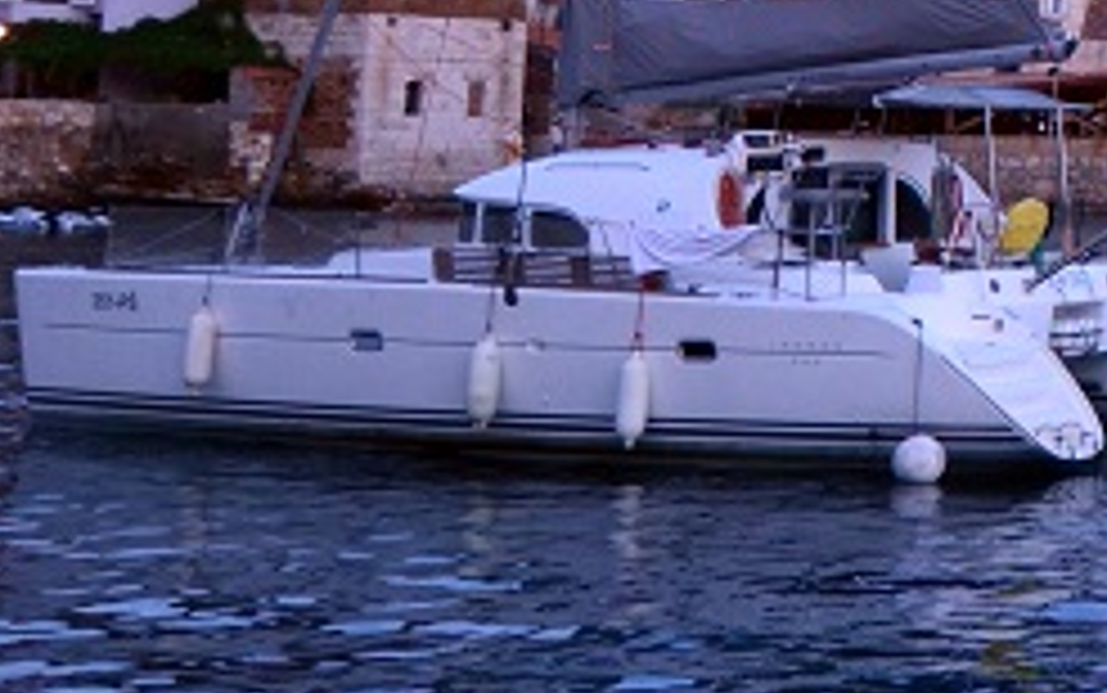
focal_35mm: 99
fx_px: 2988
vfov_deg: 12.8
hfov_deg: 17.8
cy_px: -200
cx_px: 1843
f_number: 4
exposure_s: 1/60
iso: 400
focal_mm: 16
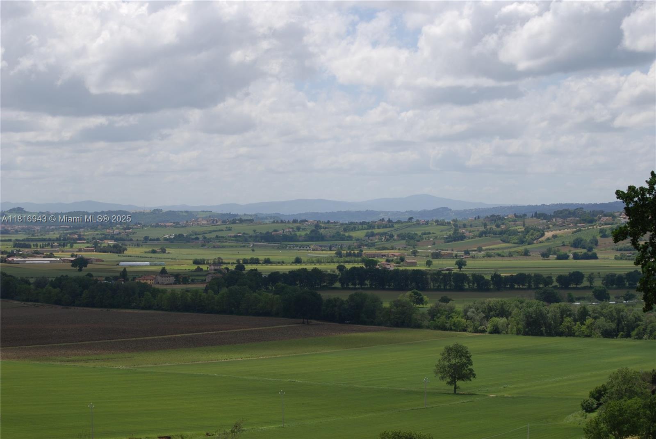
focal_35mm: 82
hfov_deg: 24.6
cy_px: 220
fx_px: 1505
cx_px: 328
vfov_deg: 16.6
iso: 100
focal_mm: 55
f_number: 9
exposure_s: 1/320
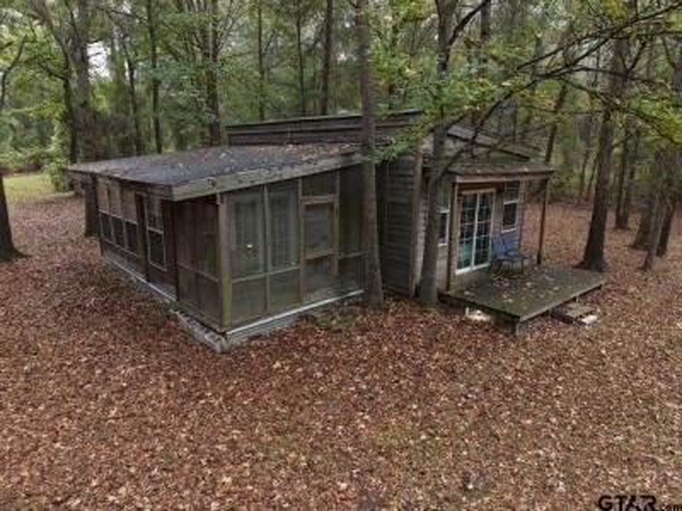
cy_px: 256
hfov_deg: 71.6
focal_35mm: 24
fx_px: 473
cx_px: 341
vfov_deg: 56.8
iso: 160
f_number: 1.8
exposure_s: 1/100
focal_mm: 8.67
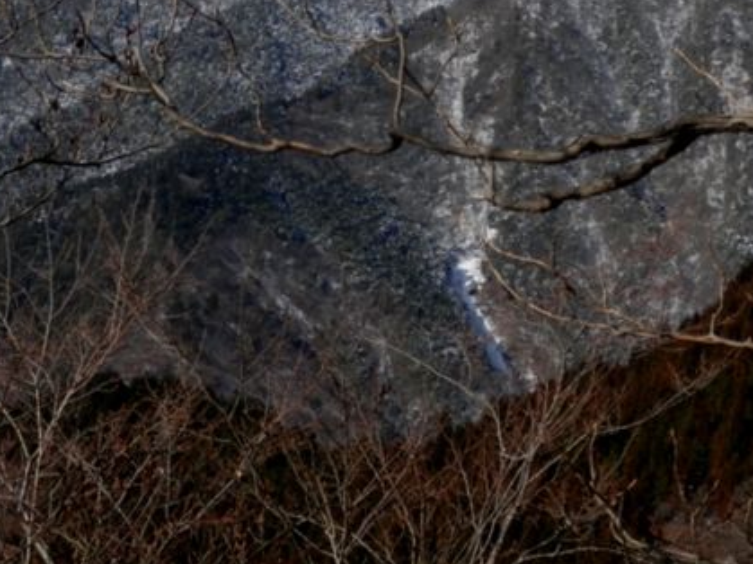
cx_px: 465
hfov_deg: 15.6
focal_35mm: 126
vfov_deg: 11.7
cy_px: 99
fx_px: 2740
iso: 80
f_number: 12.4
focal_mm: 11.9
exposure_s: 1/125
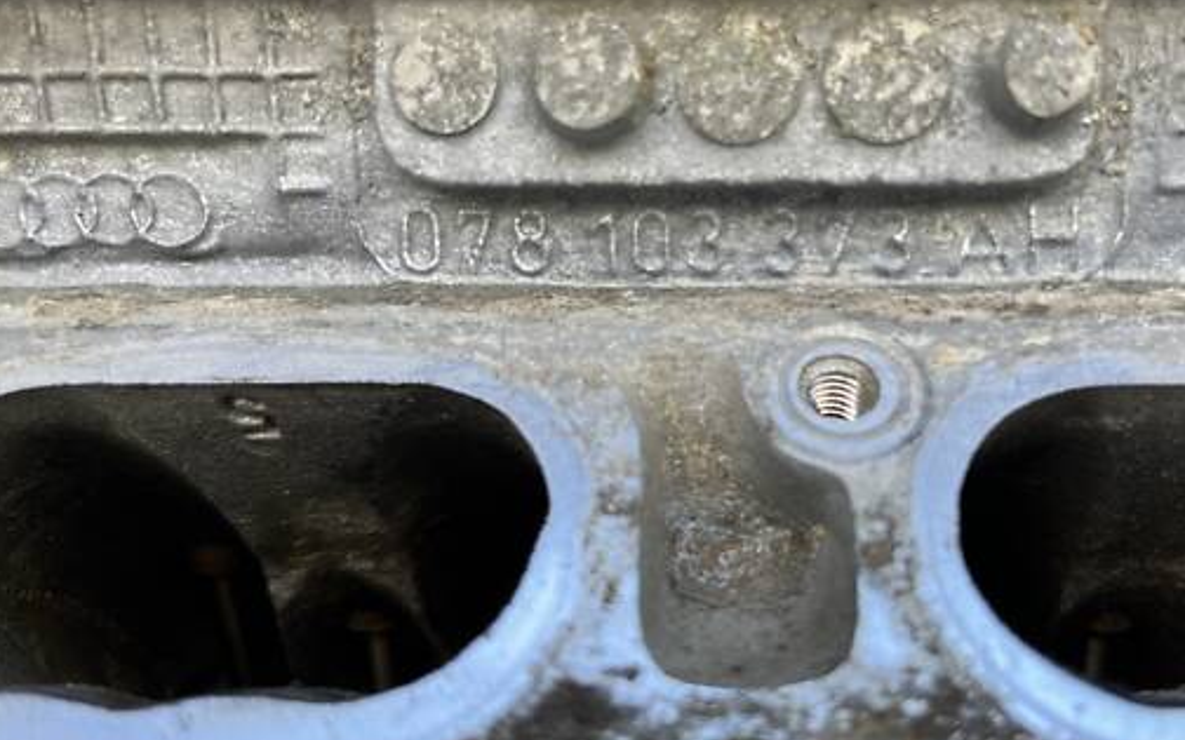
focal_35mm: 35
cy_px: 289
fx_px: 1130
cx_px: 703
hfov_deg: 55.0
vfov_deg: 36.1
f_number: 1.6
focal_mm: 5.1
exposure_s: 1/152
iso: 40
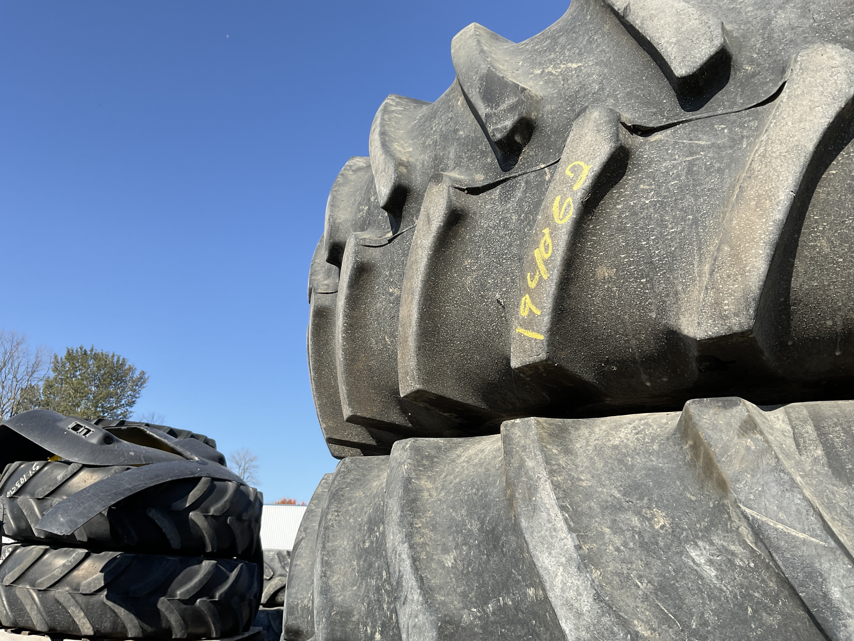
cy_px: 320
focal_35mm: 29
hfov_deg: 61.7
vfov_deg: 48.2
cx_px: 427
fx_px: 715
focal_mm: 3
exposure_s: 1/1311
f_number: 1.8
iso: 16
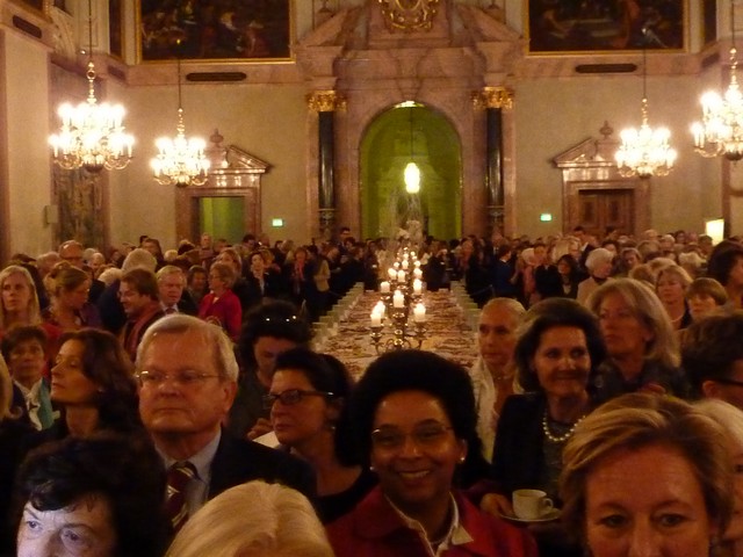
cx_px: 372
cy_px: 278
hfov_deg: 39.7
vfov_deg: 30.3
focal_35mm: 48
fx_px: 1030
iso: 800
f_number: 3.3
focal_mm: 4.4
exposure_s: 1/15
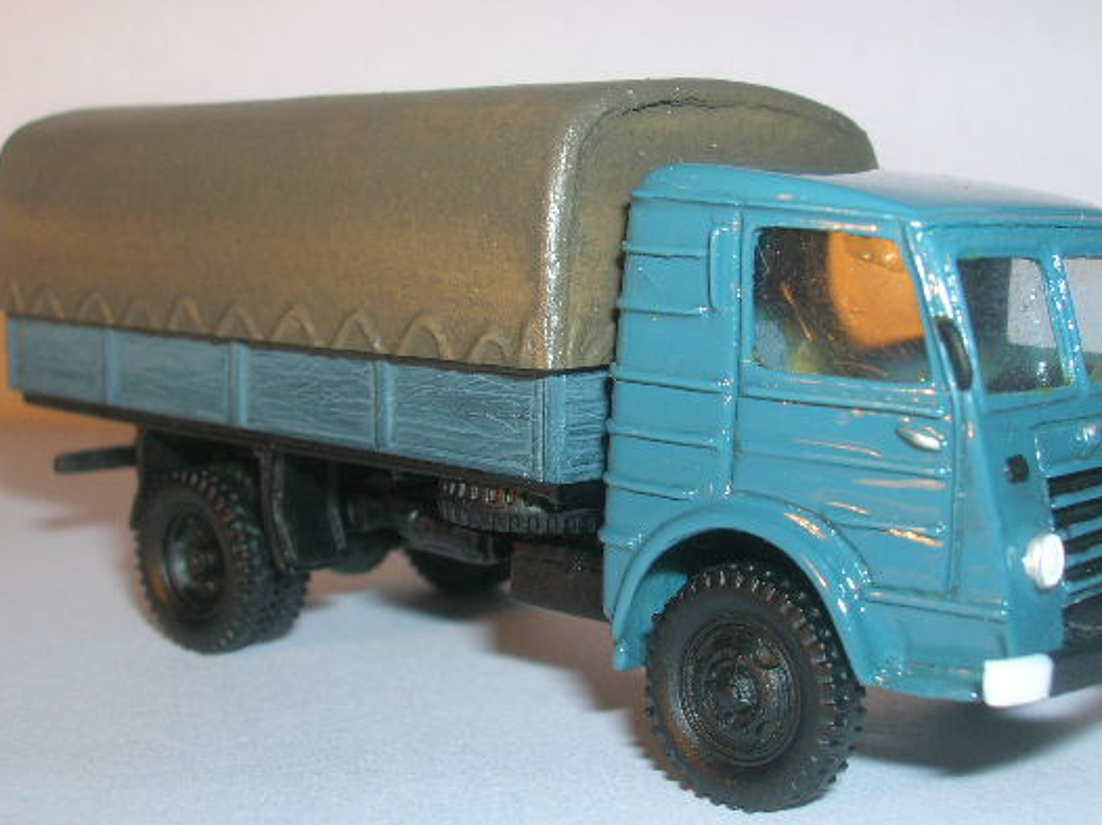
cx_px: 599
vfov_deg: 26.1
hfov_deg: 34.3
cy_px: 387
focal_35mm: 56
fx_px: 1782
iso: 50
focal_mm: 7.7
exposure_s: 1/60.1
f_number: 5.4
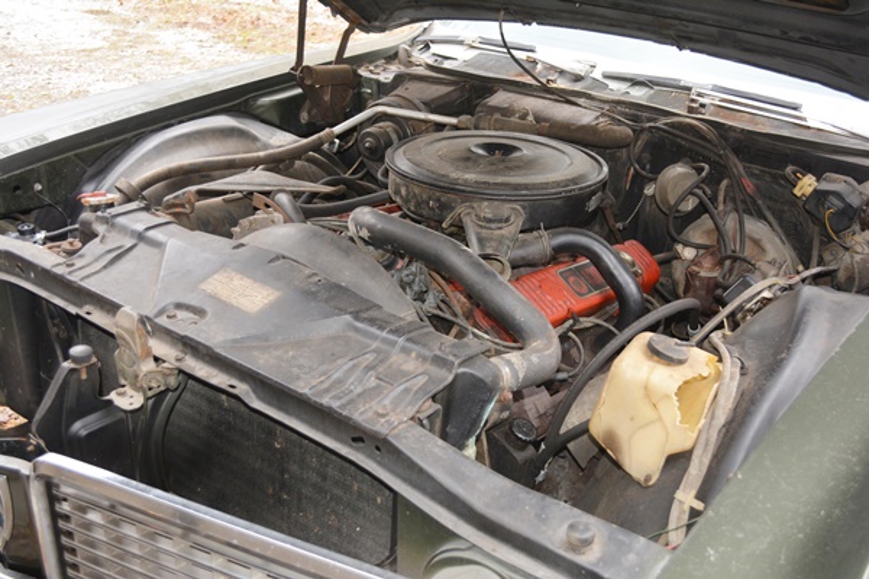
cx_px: 434
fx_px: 941
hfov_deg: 49.6
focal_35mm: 39
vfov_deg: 34.2
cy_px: 290
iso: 450
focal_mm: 26
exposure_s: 1/60
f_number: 4.2
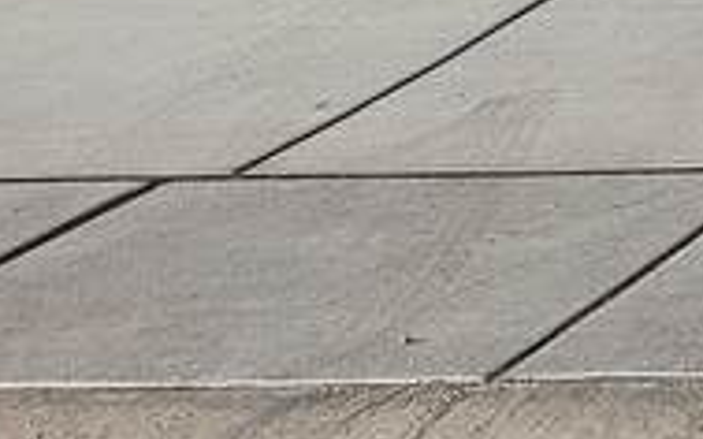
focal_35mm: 165
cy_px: -833
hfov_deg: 9.3
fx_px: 3160
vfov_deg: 7.2
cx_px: 2280
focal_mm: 6.3
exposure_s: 1/1429
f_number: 1.7
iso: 10
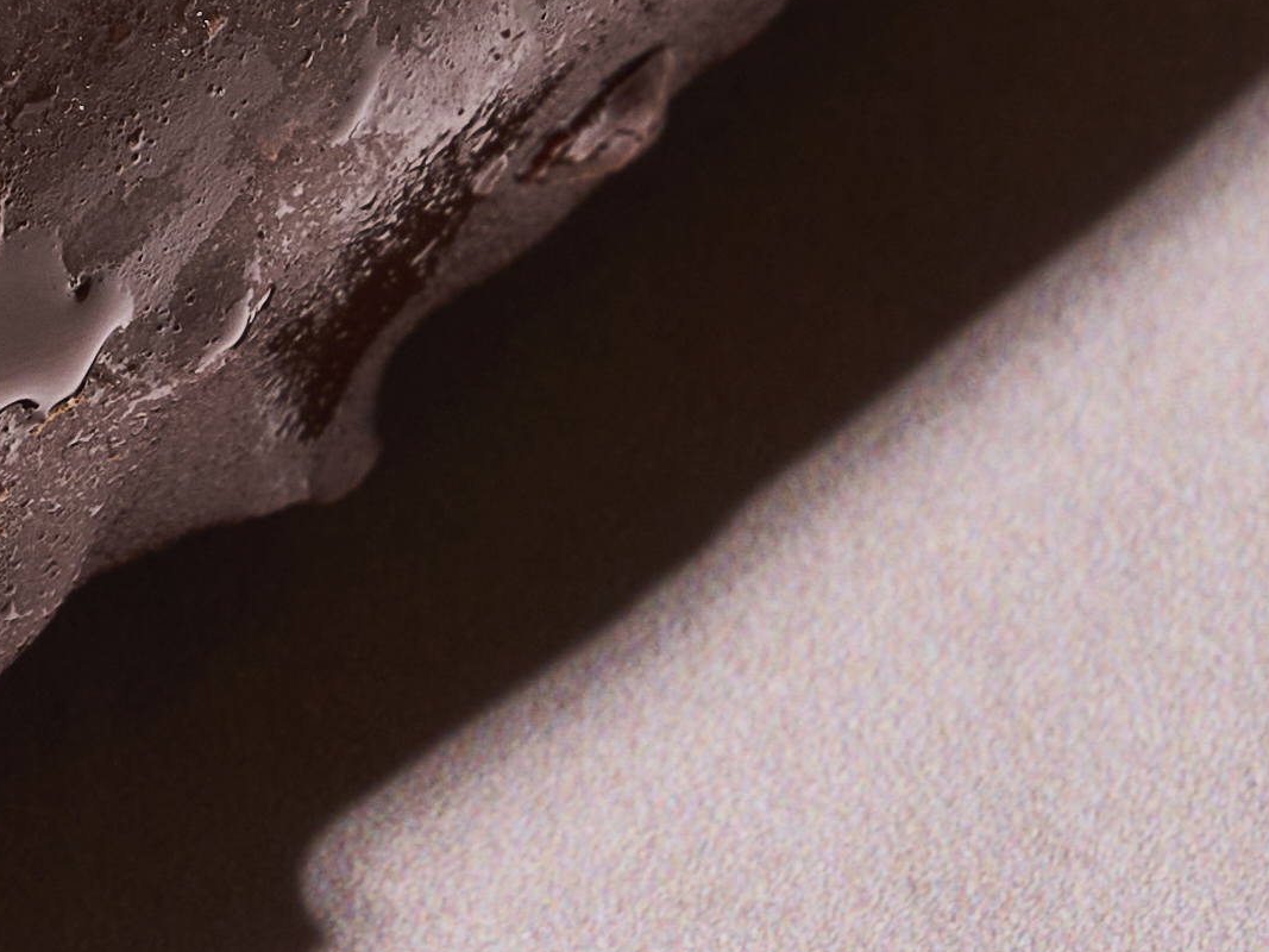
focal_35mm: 442
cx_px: -167
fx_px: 16202
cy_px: -139
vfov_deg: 3.4
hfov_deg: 4.5
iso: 100
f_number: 16
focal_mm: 70
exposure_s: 1/250
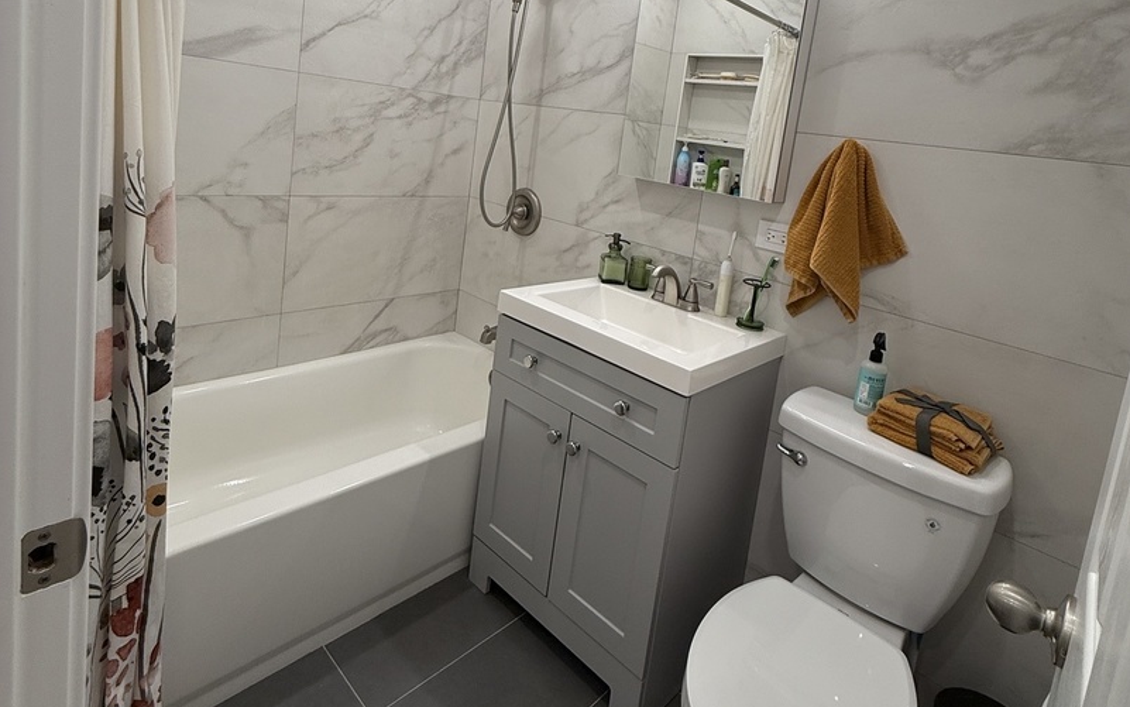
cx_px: 570
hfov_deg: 85.0
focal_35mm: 20
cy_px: 203
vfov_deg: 57.5
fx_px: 616
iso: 100
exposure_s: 1/120
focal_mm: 2.22
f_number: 2.2
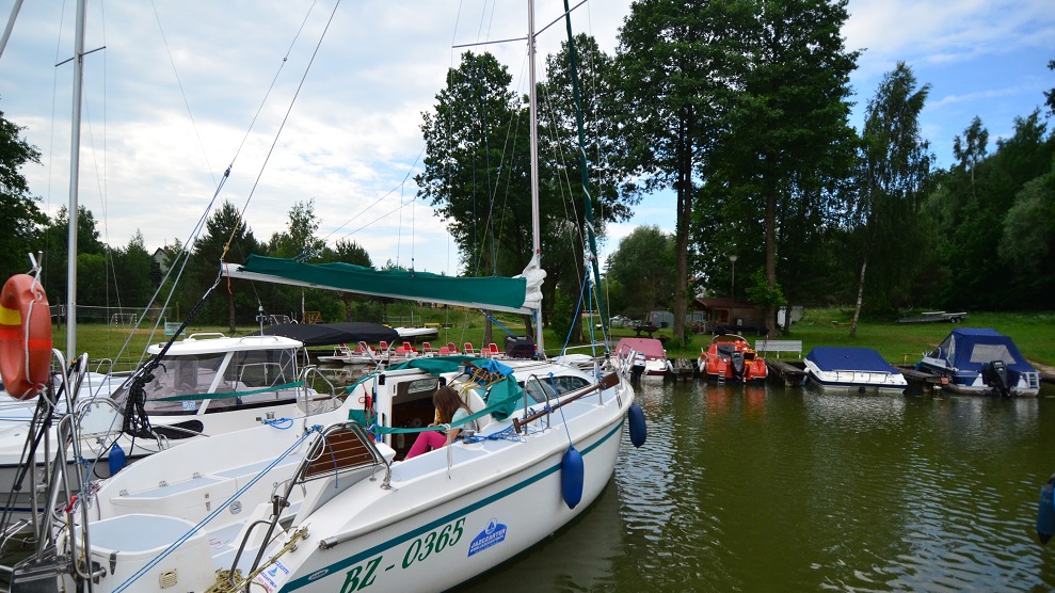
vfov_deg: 58.0
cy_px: 346
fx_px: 531
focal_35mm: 19
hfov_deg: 89.6
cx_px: 531
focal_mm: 12
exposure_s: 1/8000
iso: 1400
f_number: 4.5
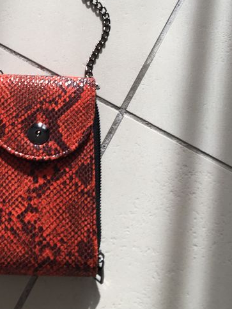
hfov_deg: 23.8
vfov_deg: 31.9
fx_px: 535
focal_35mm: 60
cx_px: 24
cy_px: 106
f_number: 2.2
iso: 25
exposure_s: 1/128
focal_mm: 4.15
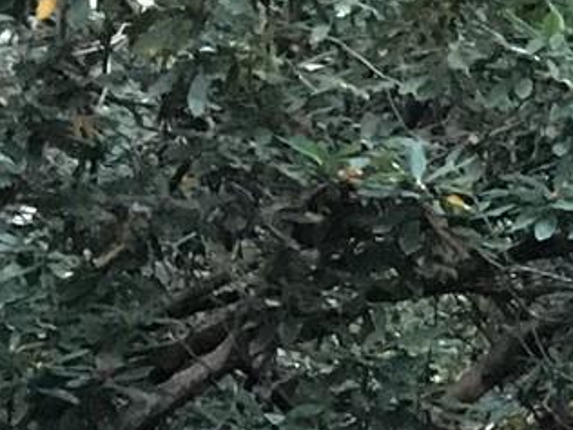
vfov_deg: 7.1
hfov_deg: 9.5
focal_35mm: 188
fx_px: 3112
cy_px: 1239
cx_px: 1333
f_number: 2.2
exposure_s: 1/15
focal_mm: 4.15
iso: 320
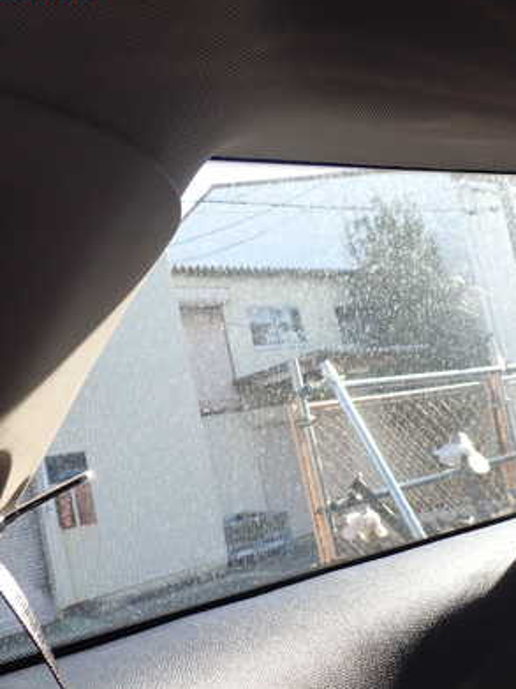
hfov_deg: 31.4
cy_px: 359
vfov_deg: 41.2
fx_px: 915
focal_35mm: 46
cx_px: 303
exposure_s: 1/200
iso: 100
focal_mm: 5.4
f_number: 3.2
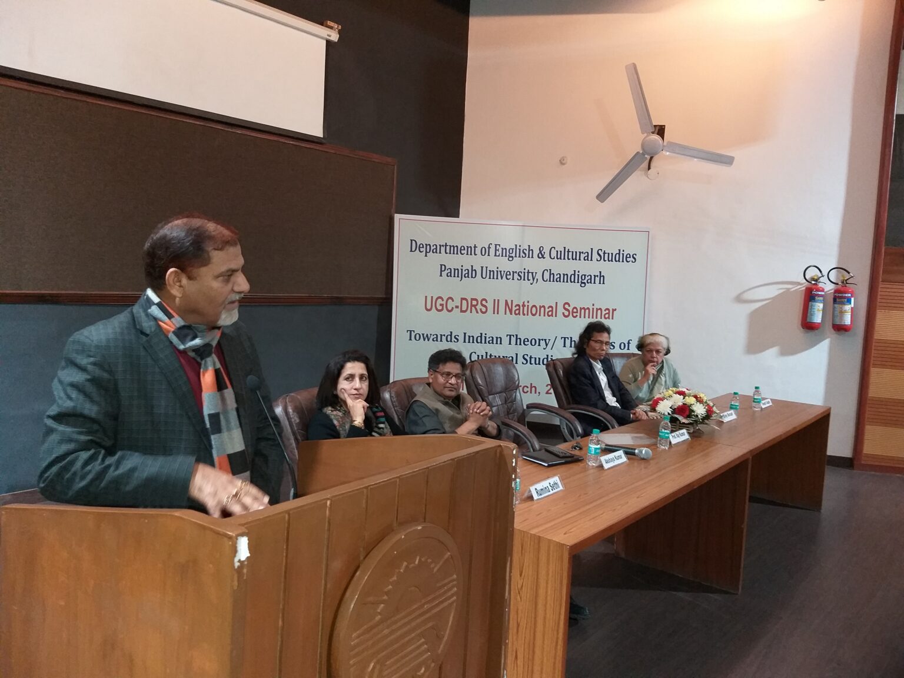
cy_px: 339
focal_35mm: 26
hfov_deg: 67.3
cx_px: 452
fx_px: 679
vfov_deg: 53.1
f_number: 1.7
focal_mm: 3.93
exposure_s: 1/33
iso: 200
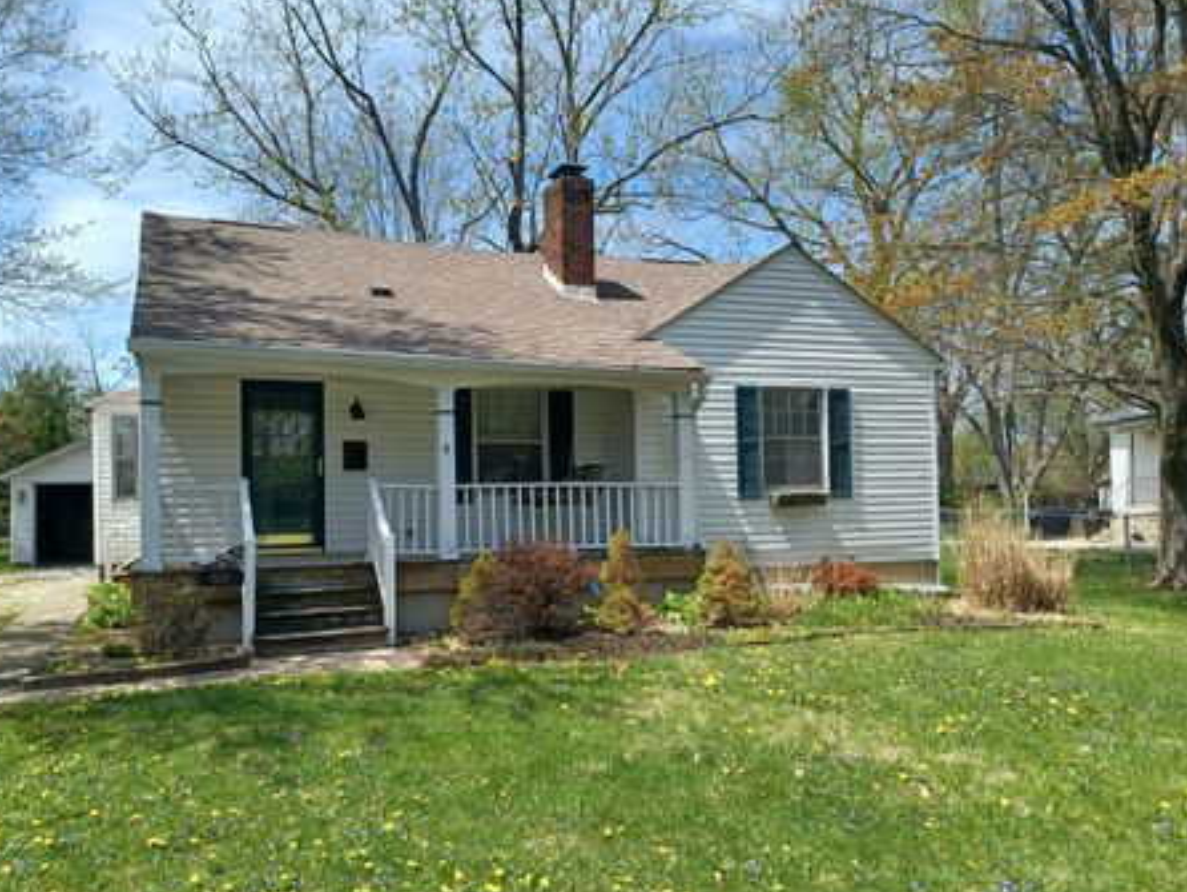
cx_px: 540
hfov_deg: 63.3
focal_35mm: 28
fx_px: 961
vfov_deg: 49.8
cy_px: 465
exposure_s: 1/329
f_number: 1.8
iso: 32
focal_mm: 4.6
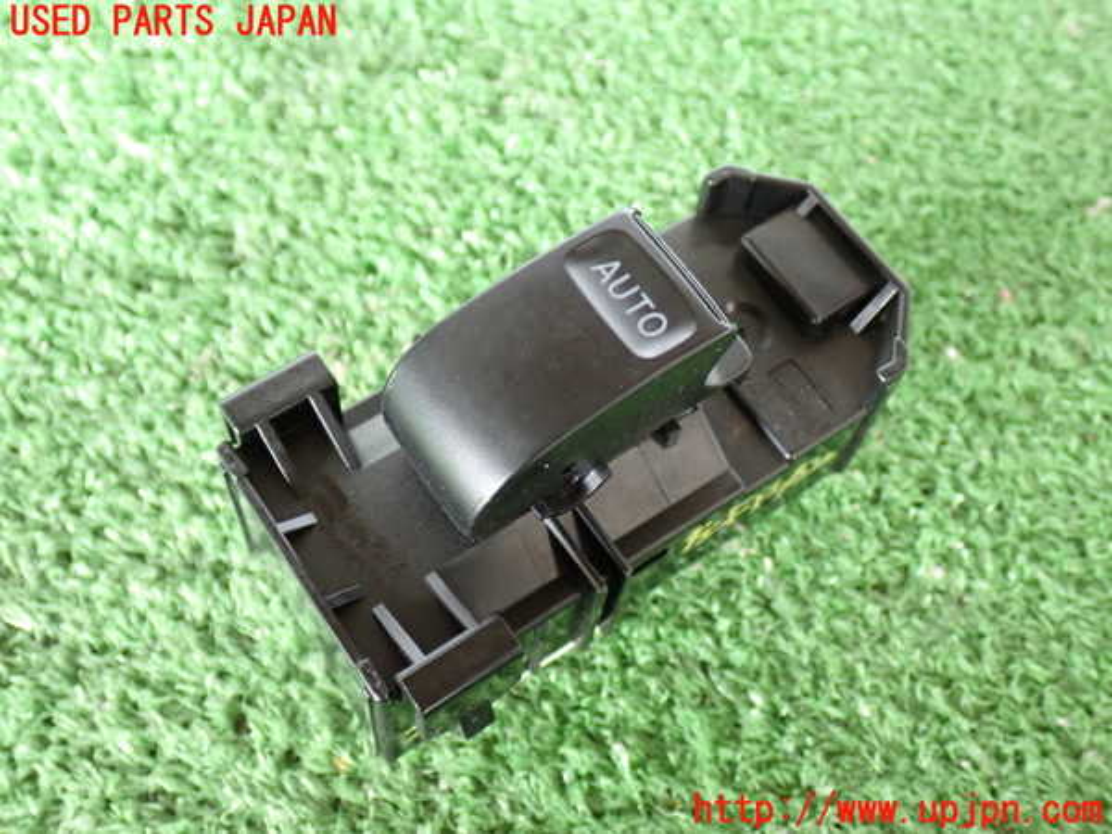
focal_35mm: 44
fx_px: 1413
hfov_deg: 42.9
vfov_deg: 32.9
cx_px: 556
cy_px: 417
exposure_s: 1/40
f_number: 2.9
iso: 500
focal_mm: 7.84
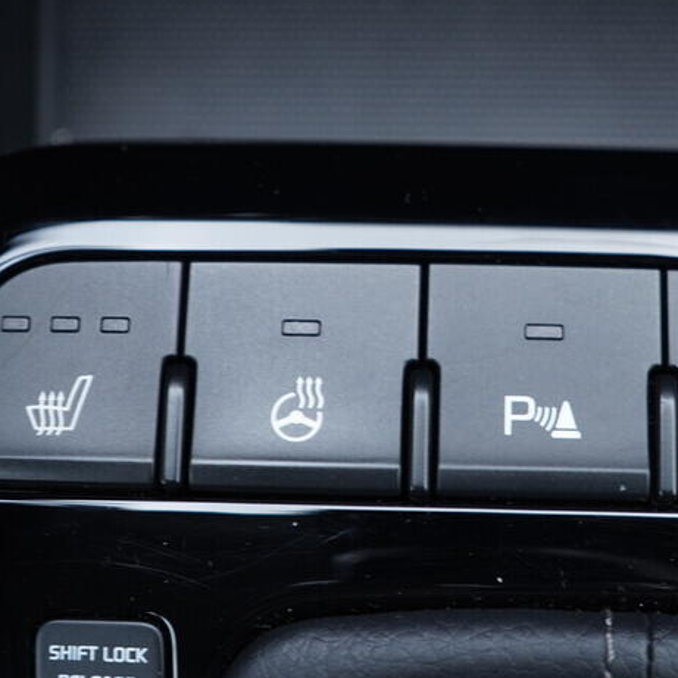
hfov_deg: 25.2
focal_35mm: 68
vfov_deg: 25.3
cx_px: 446
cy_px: 249
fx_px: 1507
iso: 250
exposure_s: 1/40
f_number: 2.8
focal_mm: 24
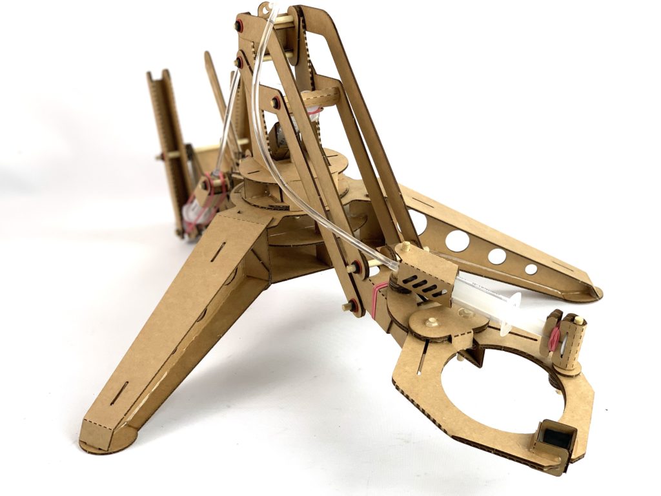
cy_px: 248
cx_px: 330
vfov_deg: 28.0
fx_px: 993
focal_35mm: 52
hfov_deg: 36.8
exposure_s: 1/100
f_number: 2.4
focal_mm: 6
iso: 40
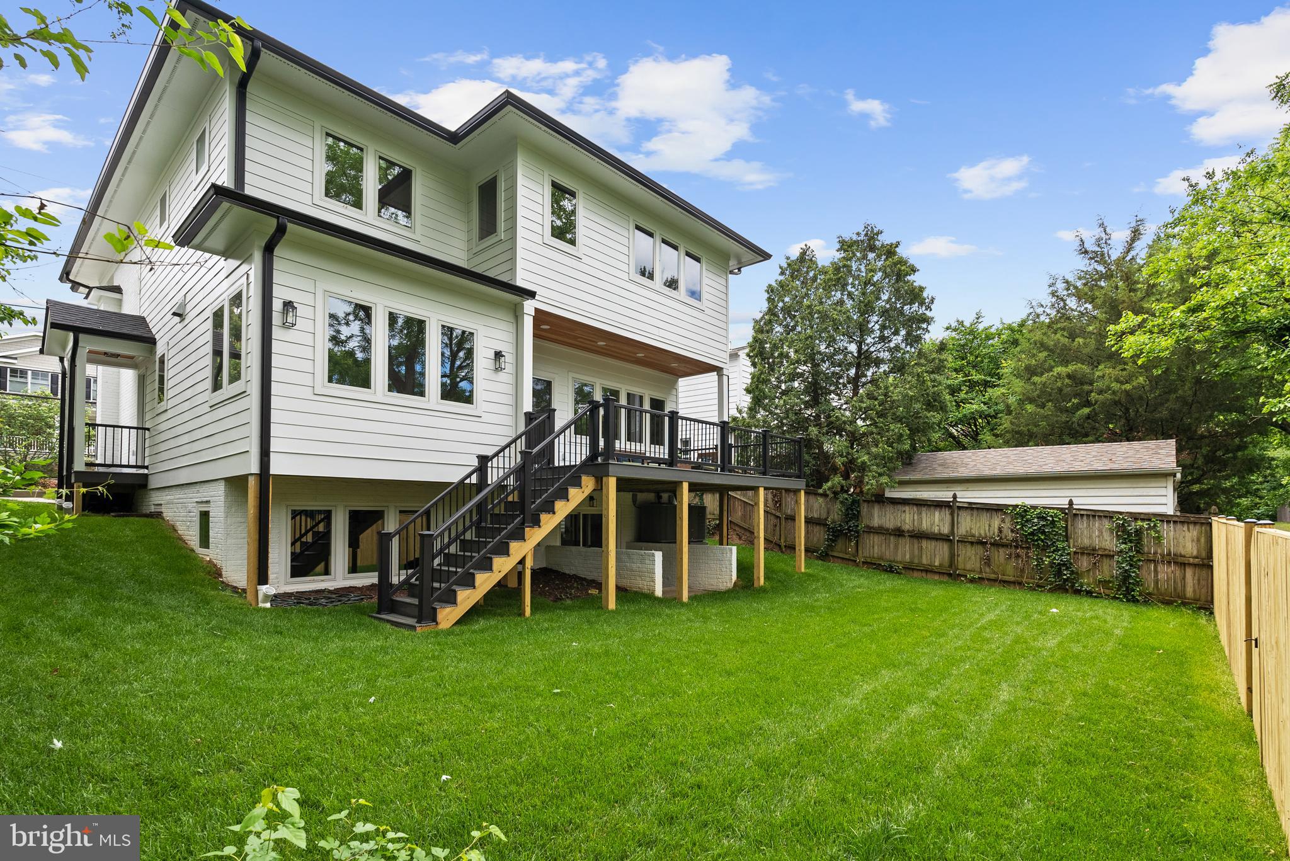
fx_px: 574
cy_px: 430
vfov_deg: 73.8
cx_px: 645
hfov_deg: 96.7
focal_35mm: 16
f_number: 7.1
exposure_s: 1/200
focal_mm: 16
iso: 200
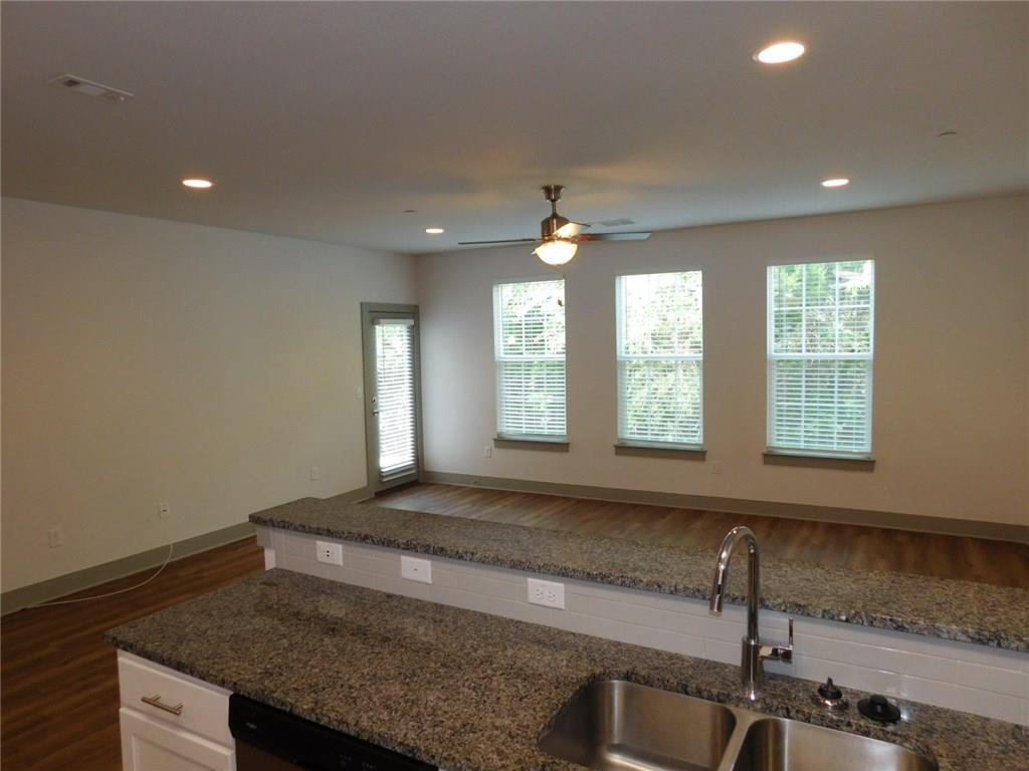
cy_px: 386
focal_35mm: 23
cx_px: 514
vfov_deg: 58.9
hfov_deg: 73.9
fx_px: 684
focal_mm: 4
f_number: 3
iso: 200
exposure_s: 1/30
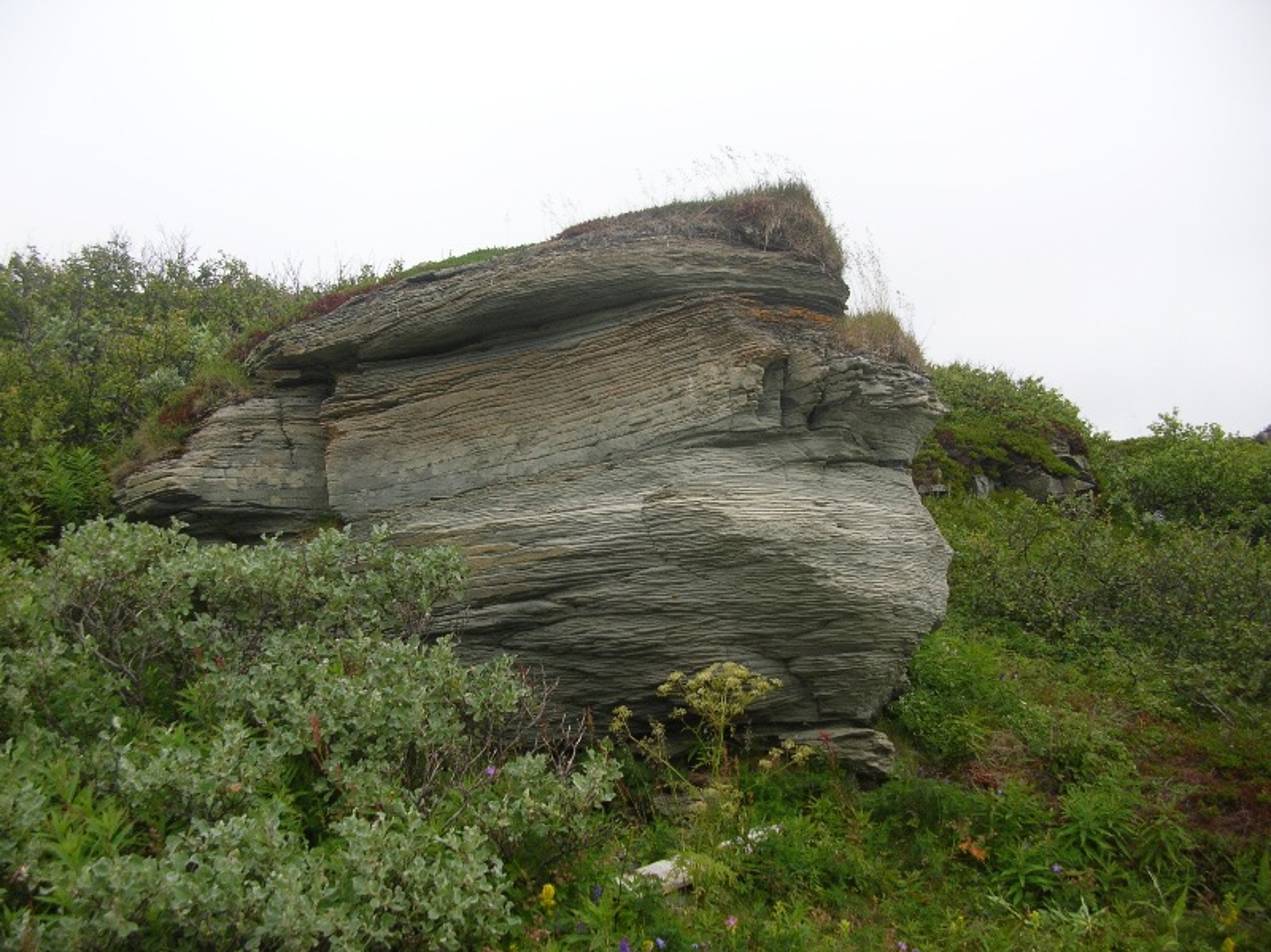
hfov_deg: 52.7
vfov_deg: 40.7
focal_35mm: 35
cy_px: 476
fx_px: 1284
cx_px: 636
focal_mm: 5.8
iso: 50
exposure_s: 1/474
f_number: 2.8
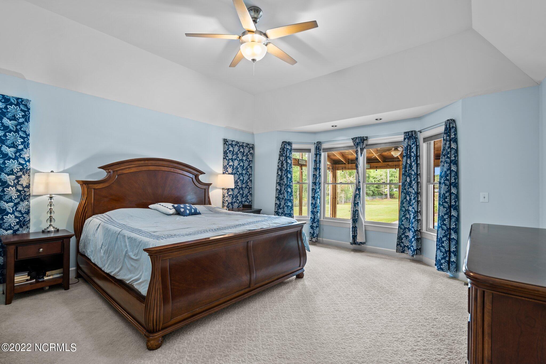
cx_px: 273
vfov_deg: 73.7
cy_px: 182
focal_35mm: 16
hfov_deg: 96.7
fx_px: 243
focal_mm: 16
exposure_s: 1/2
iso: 200
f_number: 4
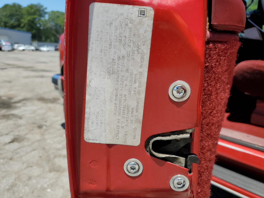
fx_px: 198
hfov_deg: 67.3
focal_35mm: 26
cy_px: 99
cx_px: 132
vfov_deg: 53.1
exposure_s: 1/3333
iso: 50
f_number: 1.5
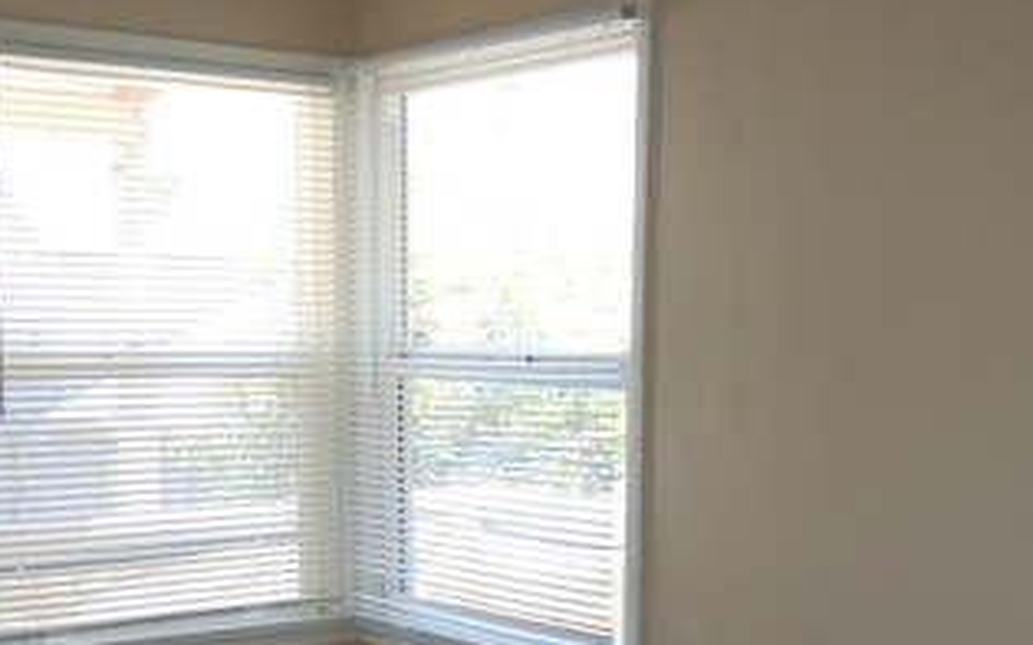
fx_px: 1576
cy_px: 633
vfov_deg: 22.3
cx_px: 592
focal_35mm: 56
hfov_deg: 36.2
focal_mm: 18
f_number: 3.5
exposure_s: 1/100
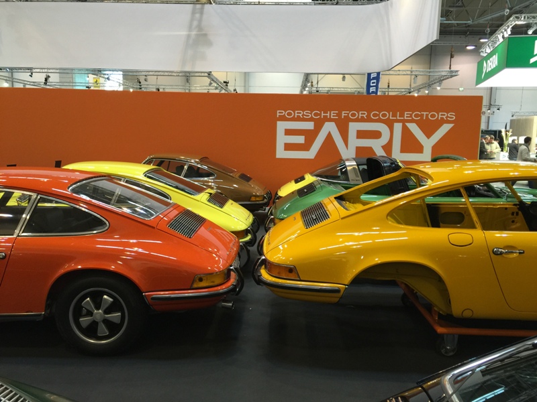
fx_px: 450
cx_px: 268
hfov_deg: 61.7
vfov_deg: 48.2
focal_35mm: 29
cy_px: 201
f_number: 2.2
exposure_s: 1/33
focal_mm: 4.15
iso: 80
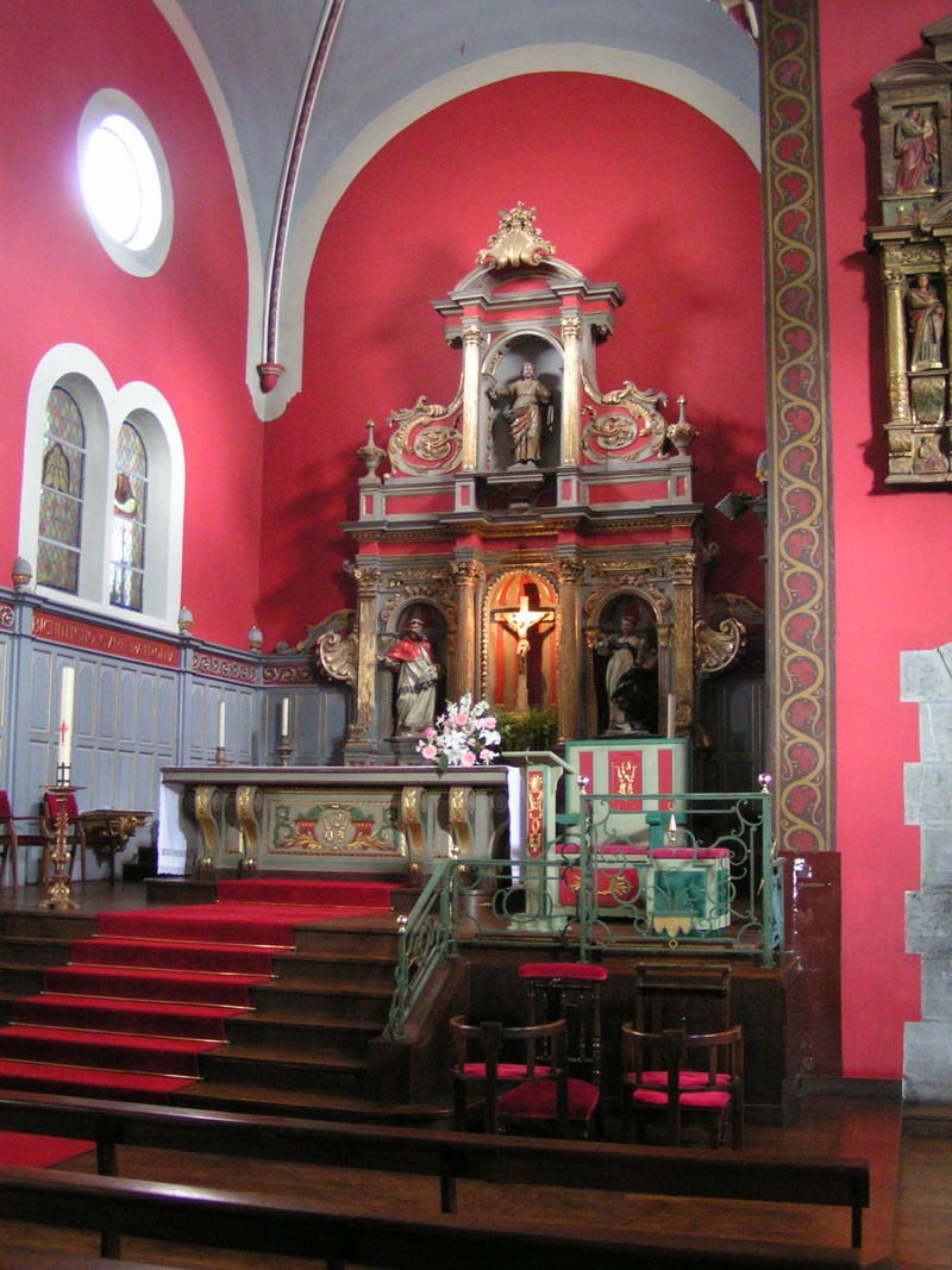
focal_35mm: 38
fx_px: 1394
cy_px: 635
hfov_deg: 37.7
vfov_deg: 49.0
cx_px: 476
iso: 400
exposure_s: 1/4
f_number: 2.8
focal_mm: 5.8
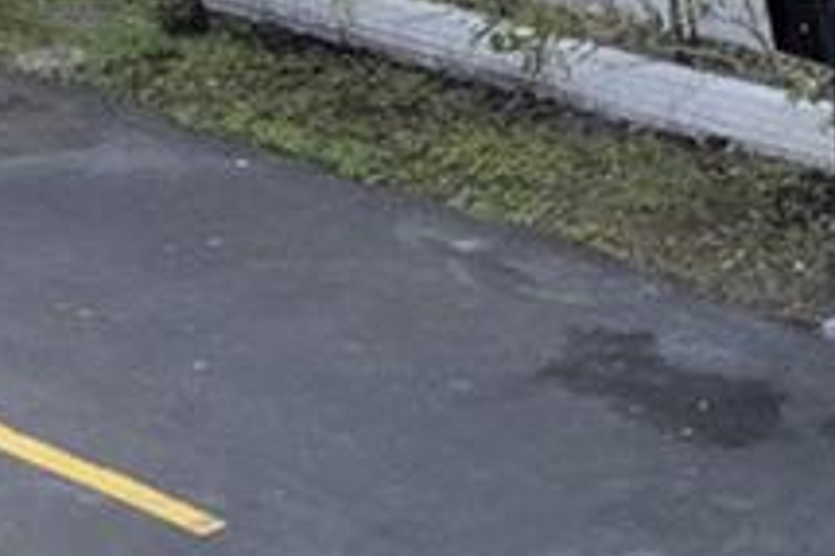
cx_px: 1157
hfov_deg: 12.1
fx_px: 3801
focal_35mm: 164
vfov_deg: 8.3
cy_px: -115
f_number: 2.8
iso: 100
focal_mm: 8.38
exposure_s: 1/1250
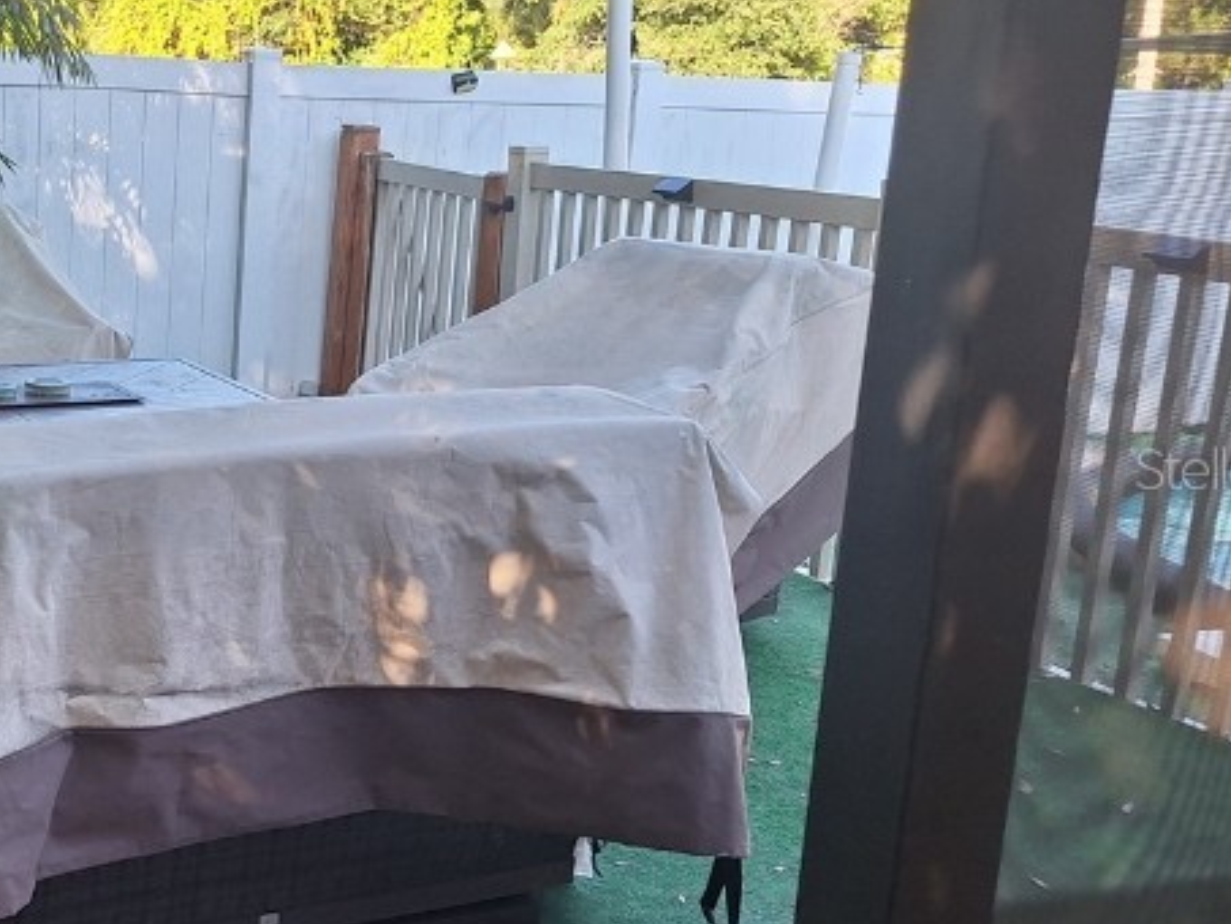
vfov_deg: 28.0
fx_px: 1850
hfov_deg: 33.6
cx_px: 0
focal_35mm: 52
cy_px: 467
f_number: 1.8
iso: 40
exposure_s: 1/249
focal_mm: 5.54
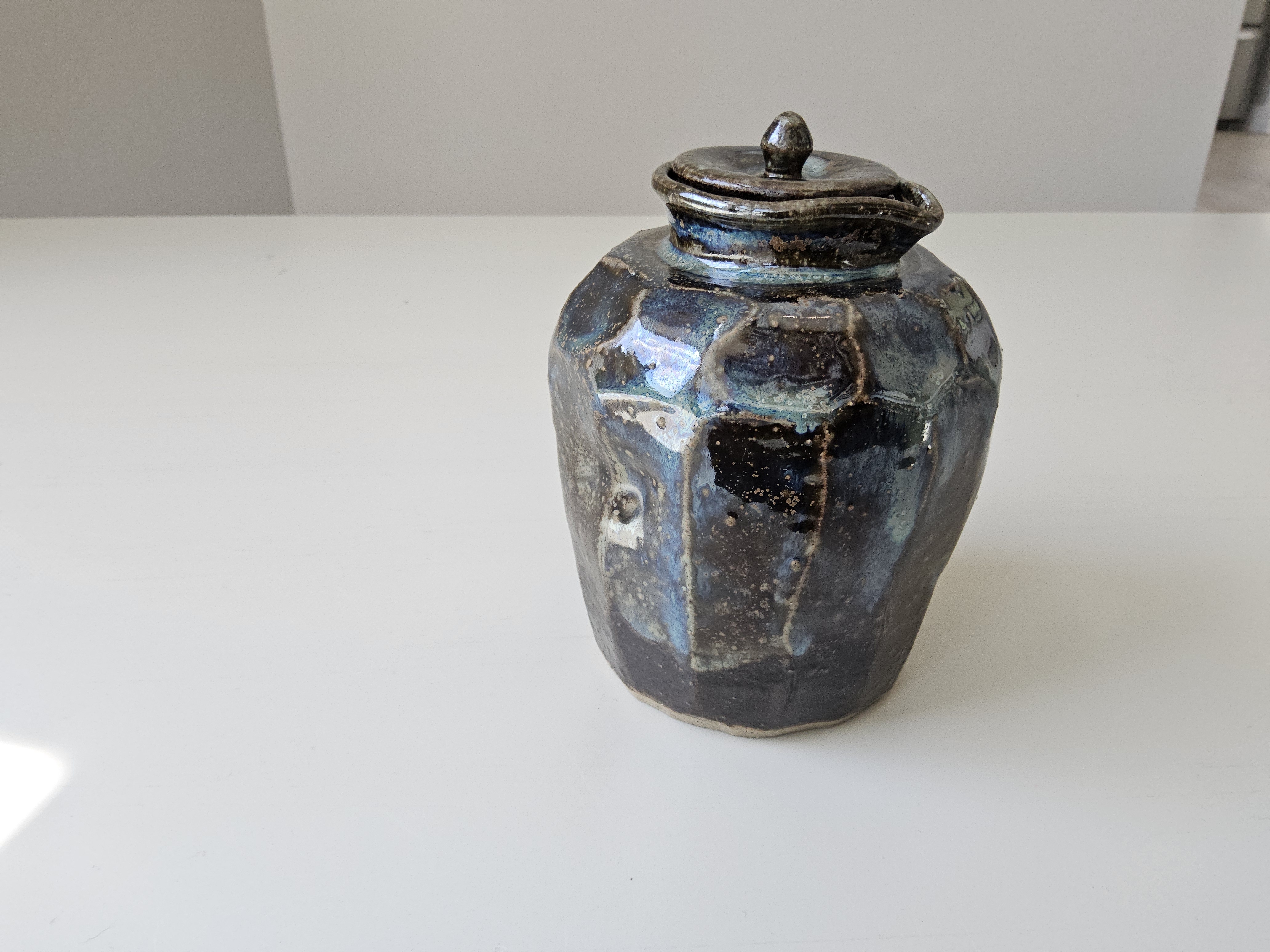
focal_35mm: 23
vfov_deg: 58.9
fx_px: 844
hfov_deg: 73.9
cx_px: 635
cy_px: 476
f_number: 2
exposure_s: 1/120
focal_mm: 3.08
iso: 250
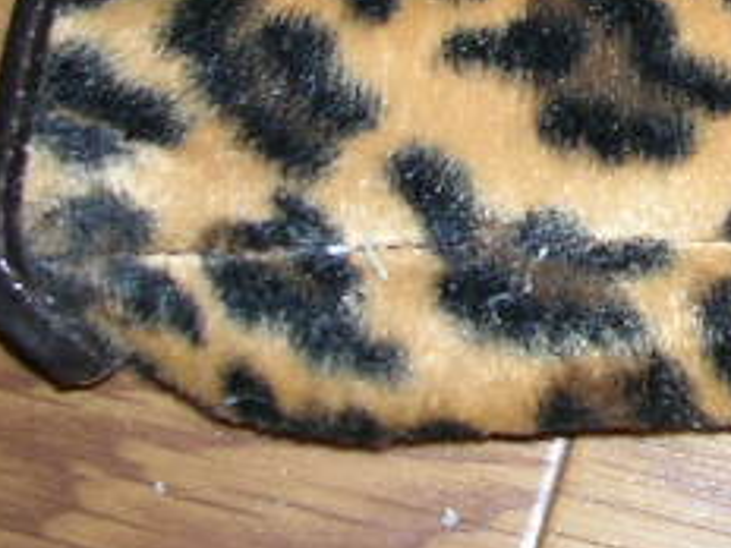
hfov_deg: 17.8
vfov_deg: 13.8
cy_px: -72
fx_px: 2217
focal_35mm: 105
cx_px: 892
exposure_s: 1/60.1
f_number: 2.8
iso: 50
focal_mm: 5.8
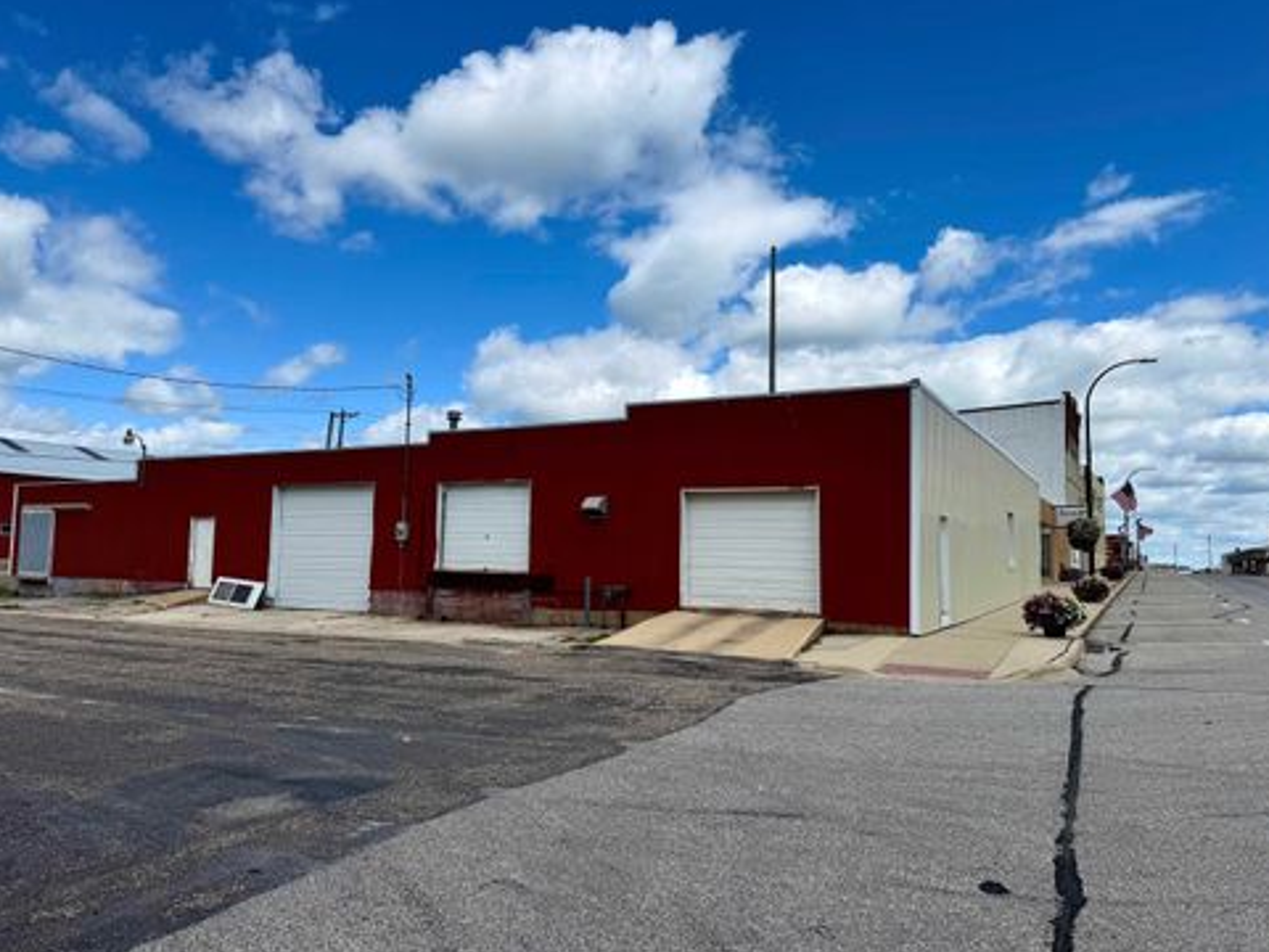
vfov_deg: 54.9
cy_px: 480
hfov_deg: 69.4
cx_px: 616
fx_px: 916
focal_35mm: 25
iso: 80
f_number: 1.78
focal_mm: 6.76
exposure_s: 1/6410
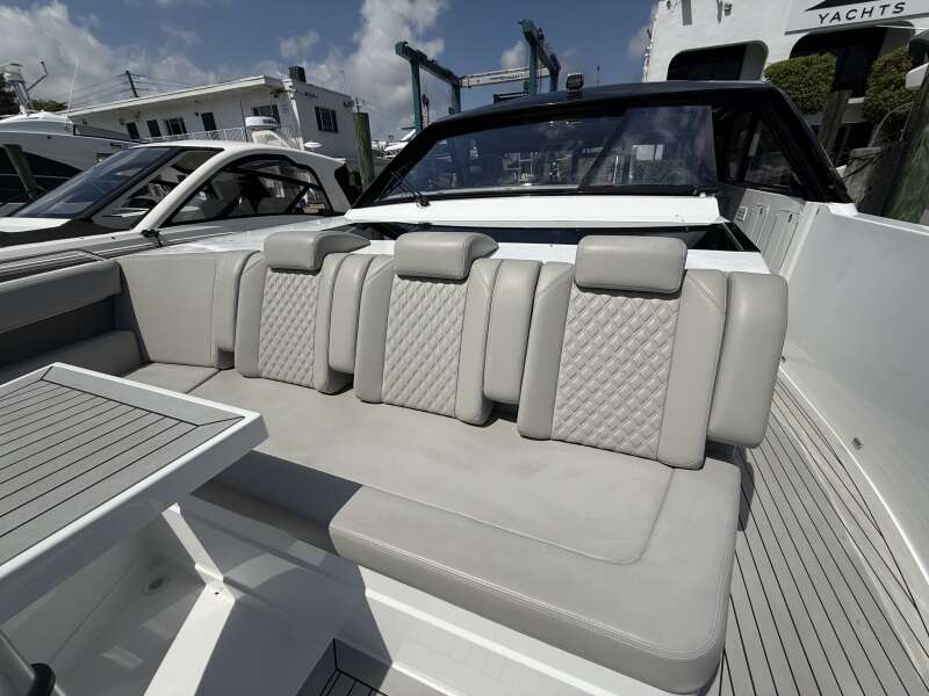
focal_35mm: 14
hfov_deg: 102.1
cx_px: 464
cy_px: 348
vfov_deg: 85.7
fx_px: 376
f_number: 2.2
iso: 40
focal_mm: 2.22
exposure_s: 1/7634
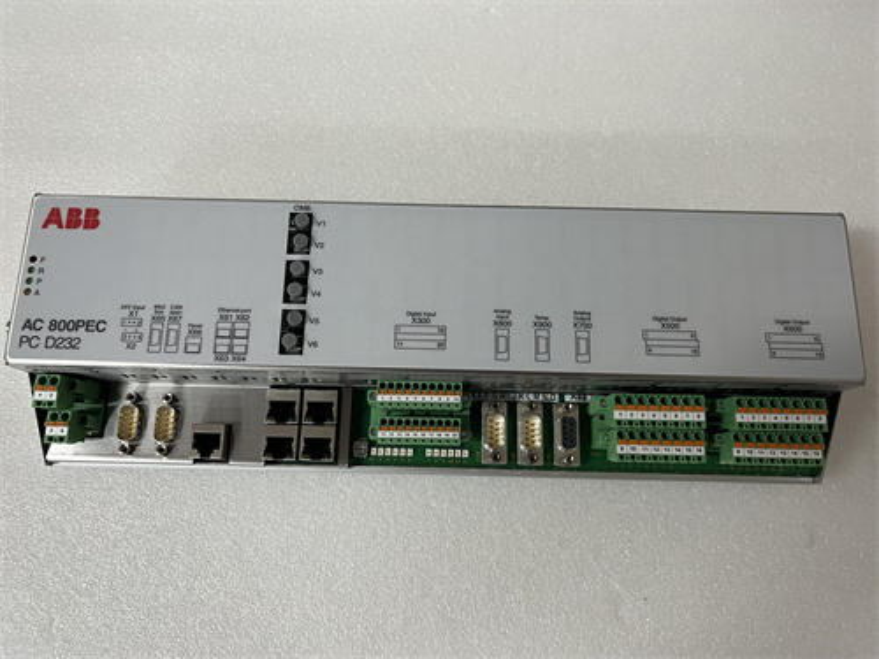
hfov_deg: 67.3
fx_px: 660
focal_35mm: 26
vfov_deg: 53.1
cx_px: 440
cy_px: 330
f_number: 1.6
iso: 80
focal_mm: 5.1
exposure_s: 1/50
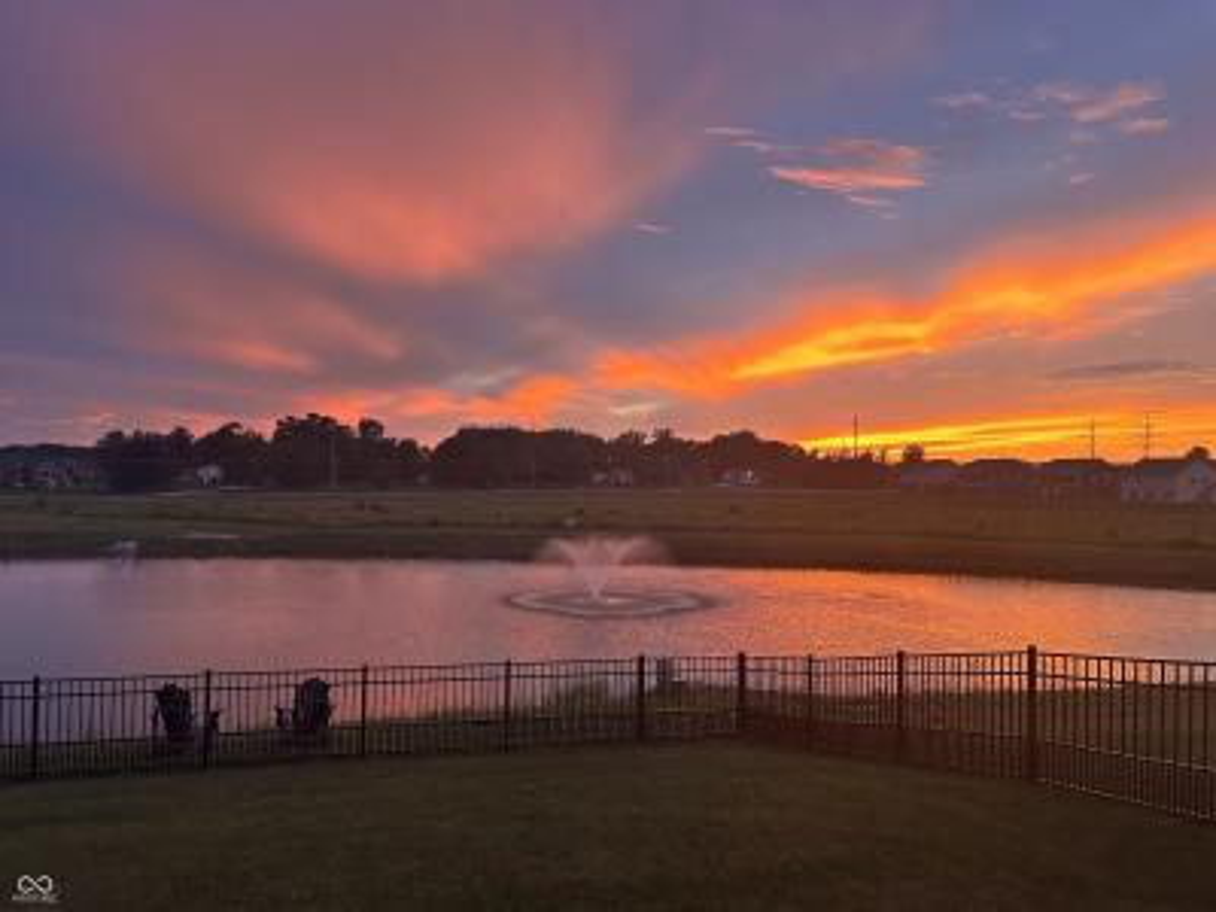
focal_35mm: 26
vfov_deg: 53.1
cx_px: 608
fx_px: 913
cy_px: 456
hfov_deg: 67.3
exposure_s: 1/121
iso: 125
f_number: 1.5
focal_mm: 5.7
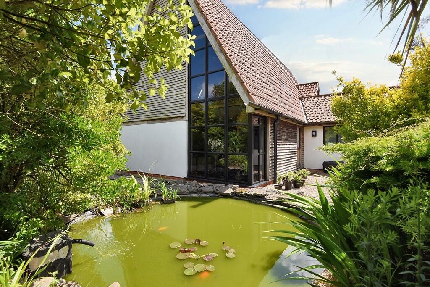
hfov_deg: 95.0
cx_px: 215
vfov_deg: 72.1
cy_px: 144
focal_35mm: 16
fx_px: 197
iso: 100
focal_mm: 11
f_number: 8
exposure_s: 1/250
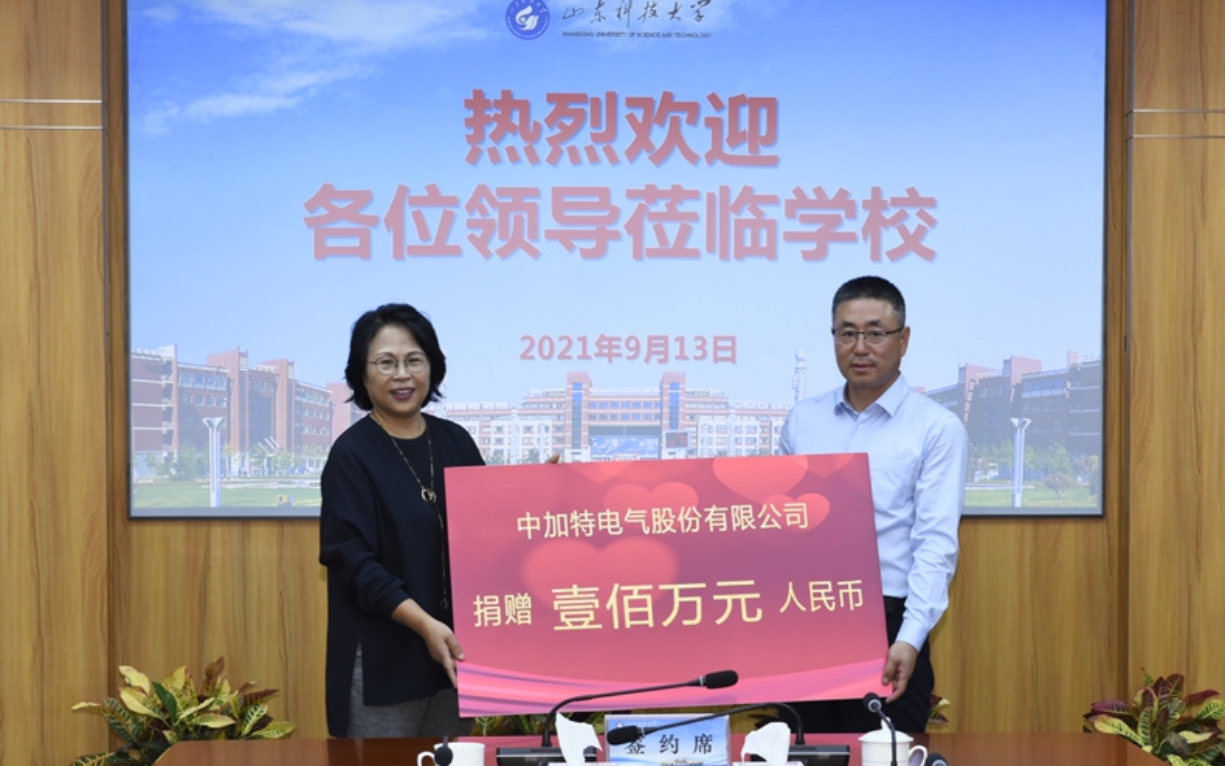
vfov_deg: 20.3
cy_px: 410
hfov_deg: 32.0
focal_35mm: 64
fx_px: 2137
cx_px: 616
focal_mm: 62
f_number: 7.1
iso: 1000
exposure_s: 1/60
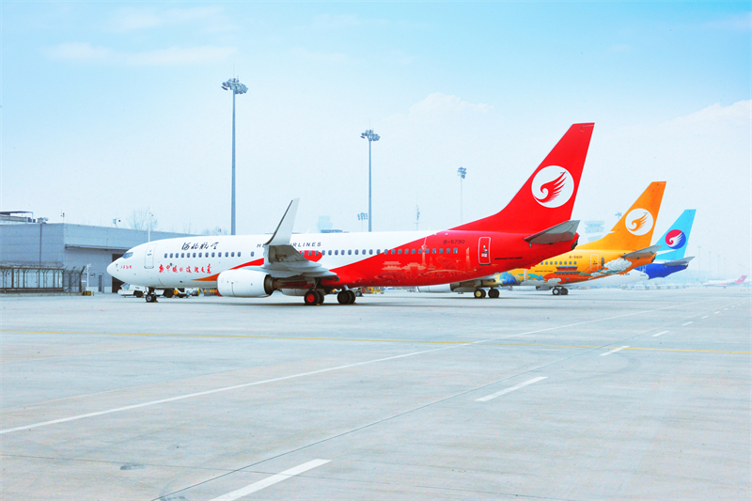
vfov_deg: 28.1
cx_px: 376
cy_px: 250
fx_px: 1002
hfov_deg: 41.1
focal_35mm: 48
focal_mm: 48
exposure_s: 1/320
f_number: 22
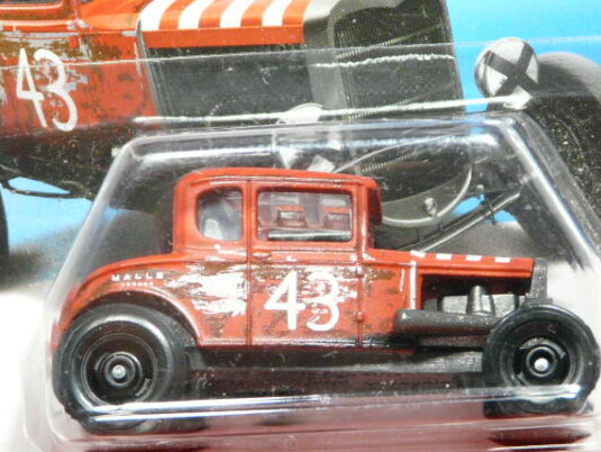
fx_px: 3388
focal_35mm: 195
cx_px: 320
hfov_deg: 10.1
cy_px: 228
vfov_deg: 7.6
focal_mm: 18
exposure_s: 1/25
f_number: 3.6
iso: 200
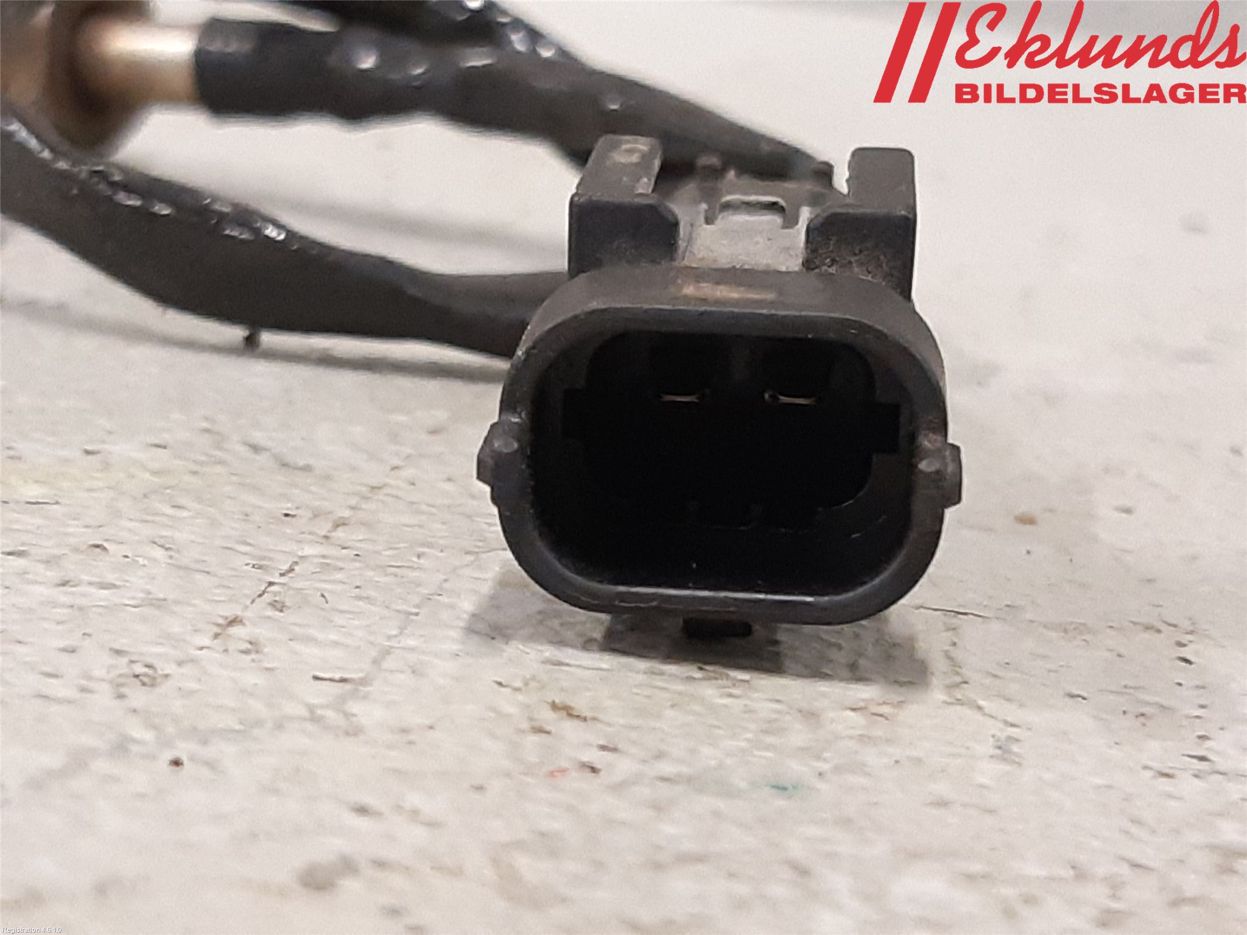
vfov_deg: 53.1
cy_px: 468
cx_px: 624
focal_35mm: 26
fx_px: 937
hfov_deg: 67.3
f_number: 1.7
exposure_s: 1/50
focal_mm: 3.93
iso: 250
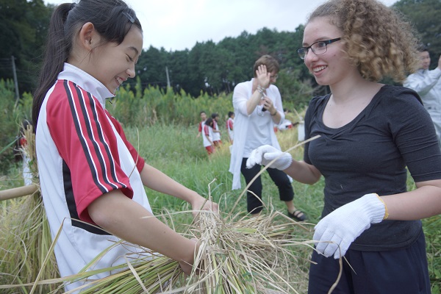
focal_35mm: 27
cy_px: 147
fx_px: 331
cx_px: 220
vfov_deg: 47.9
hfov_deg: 67.4
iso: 100
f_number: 4
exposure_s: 1/60
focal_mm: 18
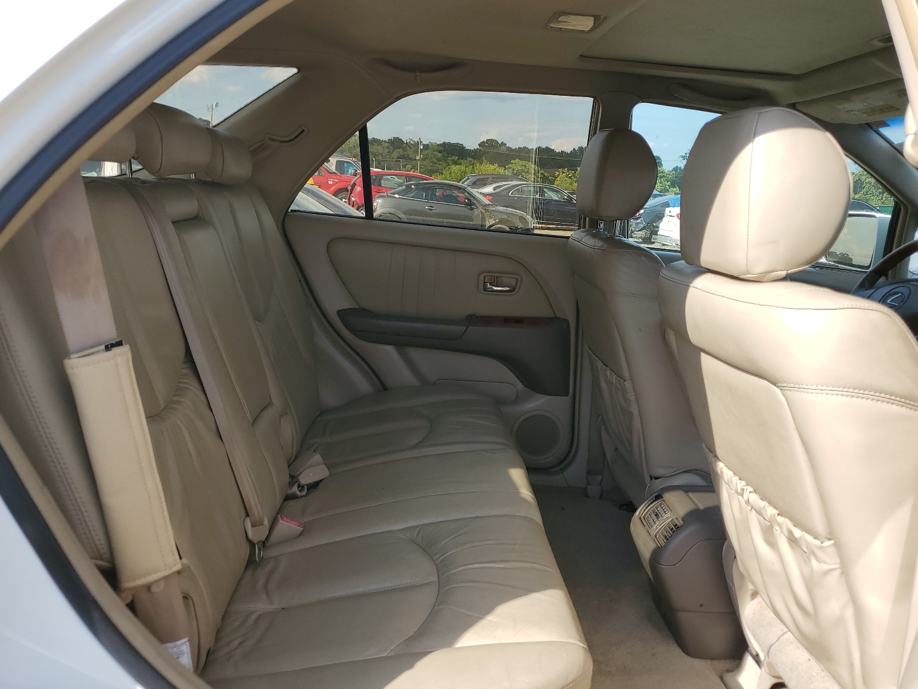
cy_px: 342
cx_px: 456
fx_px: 716
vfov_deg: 51.4
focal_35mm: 27
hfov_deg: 65.3
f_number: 1.5
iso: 50
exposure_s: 1/1429
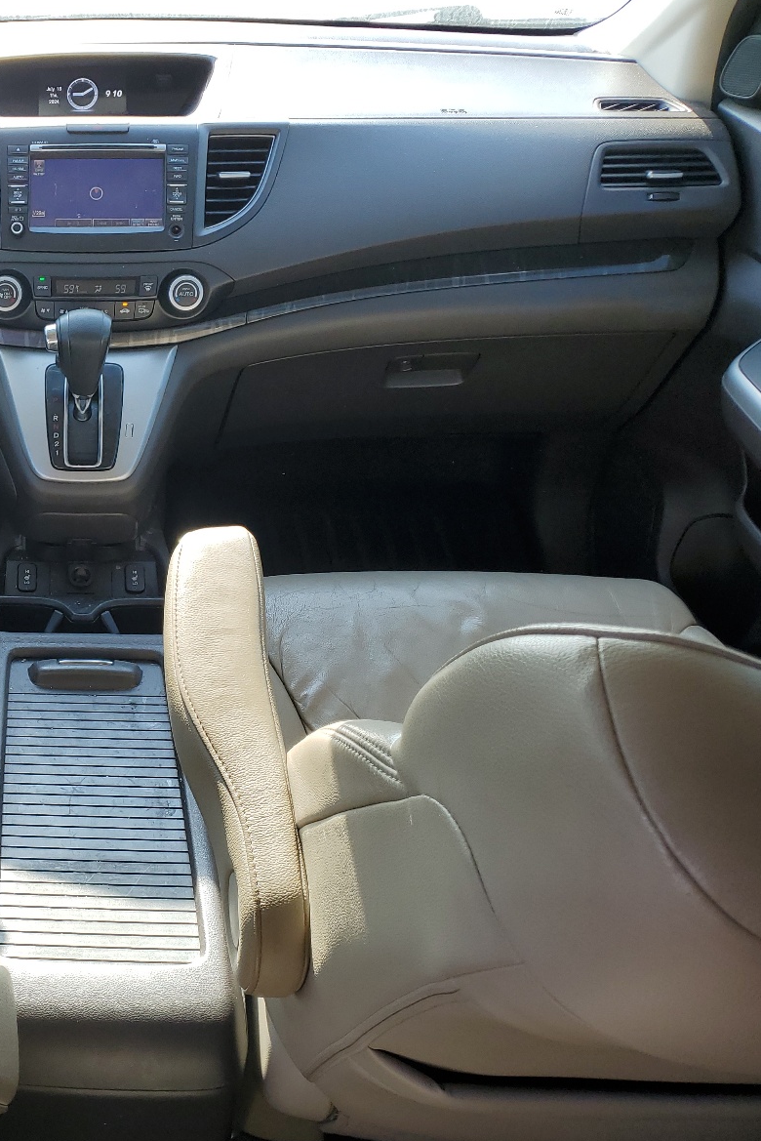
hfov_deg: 32.8
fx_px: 1172
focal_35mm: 37
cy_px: 575
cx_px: -12
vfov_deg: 51.9
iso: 50
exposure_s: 1/286
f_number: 1.5
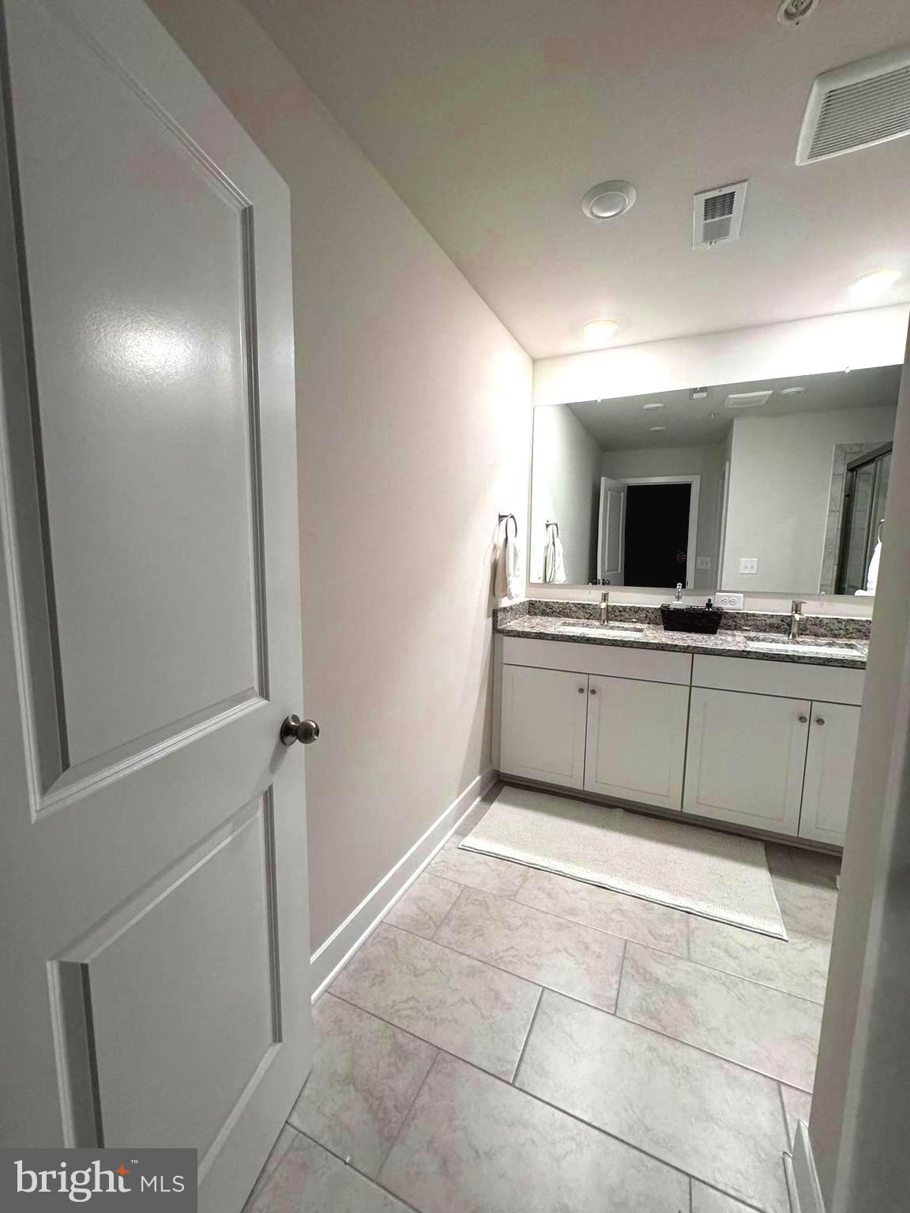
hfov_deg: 85.7
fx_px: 491
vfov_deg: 102.1
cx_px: 455
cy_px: 606
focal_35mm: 14
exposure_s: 1/120
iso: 320
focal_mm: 2.22
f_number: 2.2
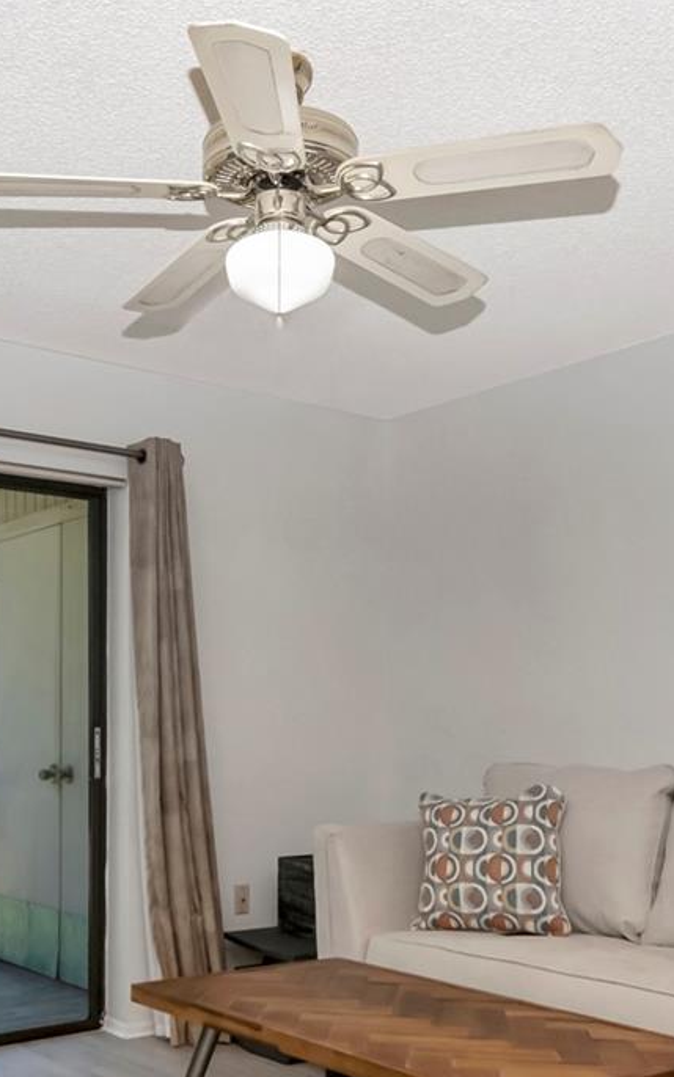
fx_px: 1151
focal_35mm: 39
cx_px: 229
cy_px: 733
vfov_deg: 49.1
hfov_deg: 32.4
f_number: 8
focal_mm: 11
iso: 640
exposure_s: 1/200
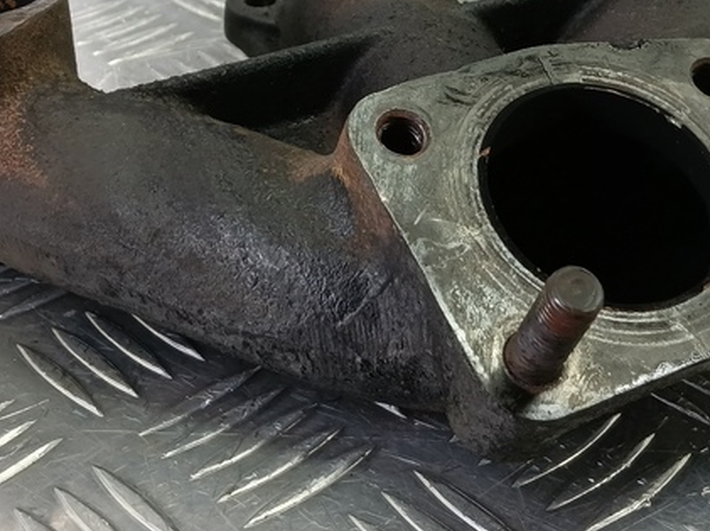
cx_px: 403
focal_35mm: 56
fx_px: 1148
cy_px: 91
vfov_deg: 25.5
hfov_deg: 34.3
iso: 169
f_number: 1.6
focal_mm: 4.11
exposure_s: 1/50
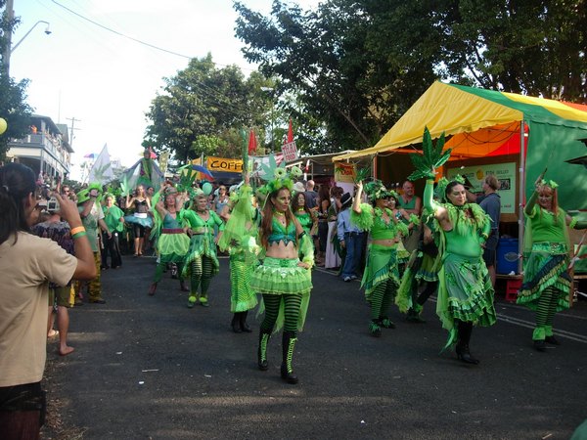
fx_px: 644
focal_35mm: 38
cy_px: 220
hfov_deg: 49.0
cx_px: 294
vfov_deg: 37.7
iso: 79
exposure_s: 1/304
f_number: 2.8
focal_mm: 7.8
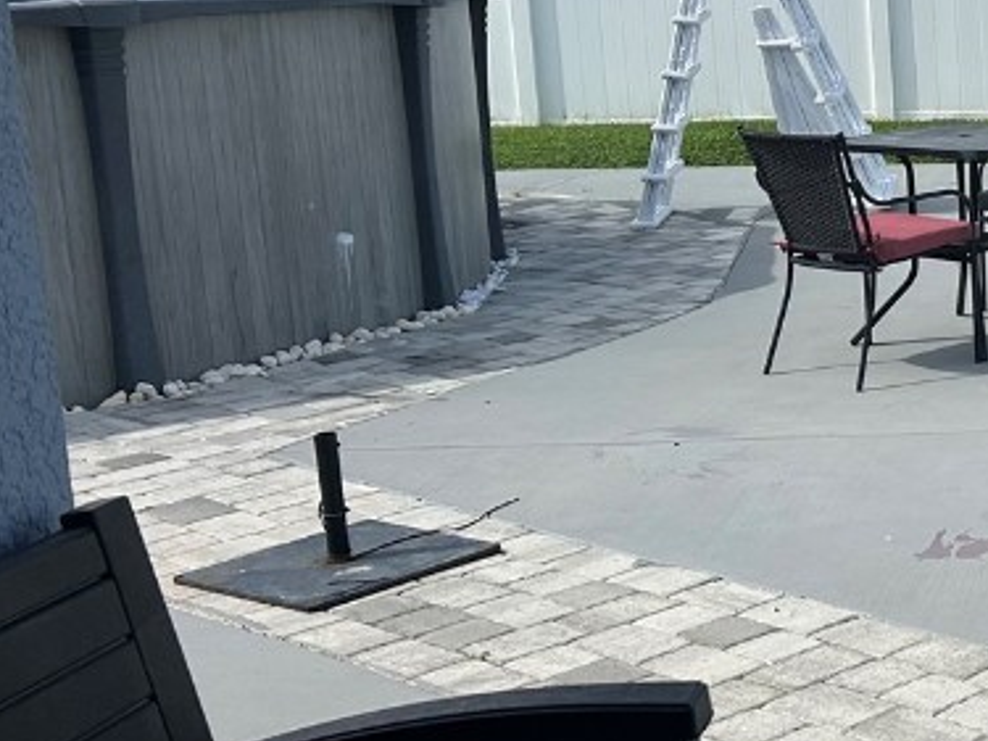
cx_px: 1280
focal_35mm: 71
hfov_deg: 24.1
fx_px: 2026
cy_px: 274
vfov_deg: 20.7
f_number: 1.5
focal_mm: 5.7
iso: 50
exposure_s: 1/5587
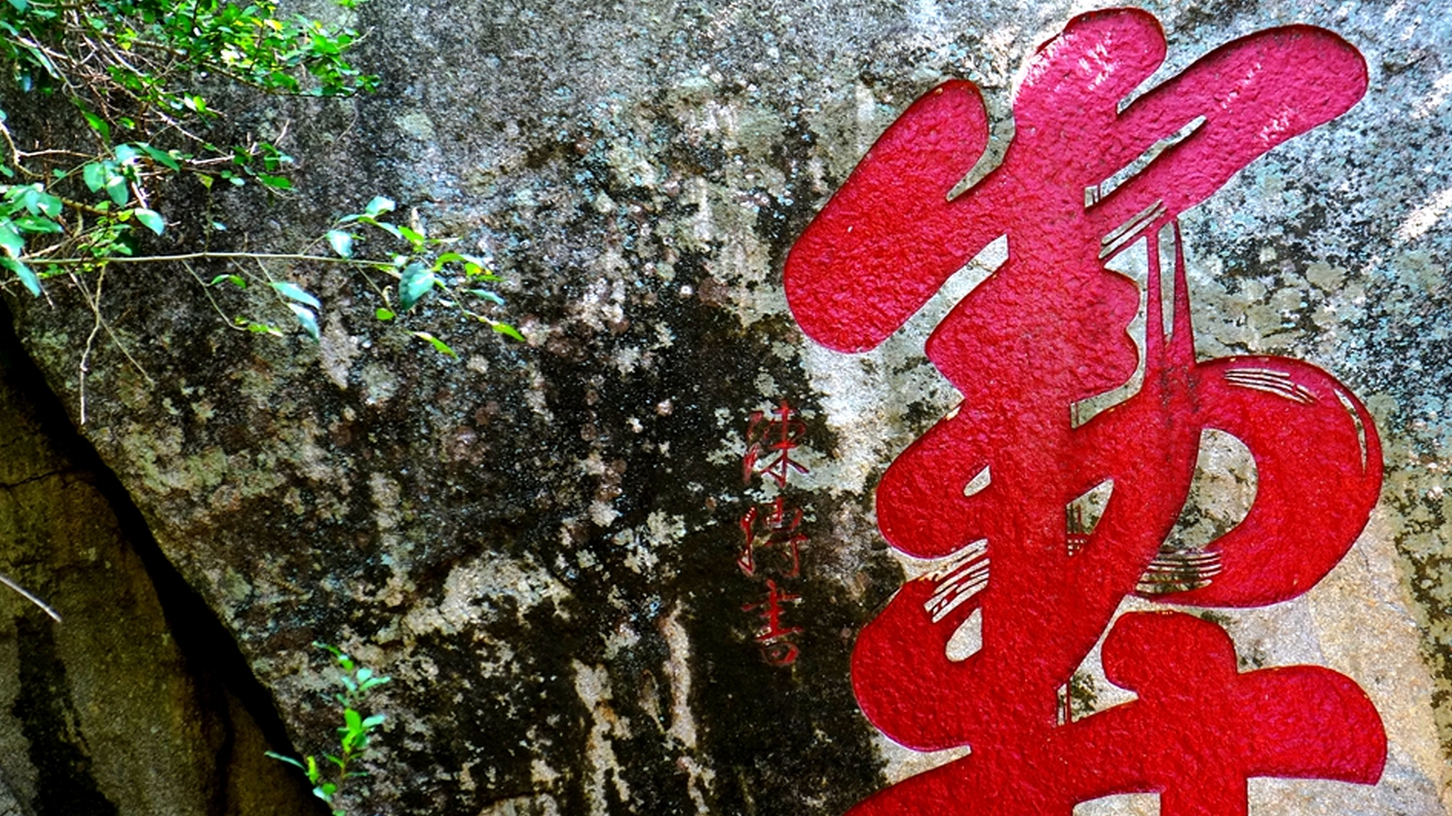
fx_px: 3734
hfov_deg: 22.0
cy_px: 525
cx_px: 829
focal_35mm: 97
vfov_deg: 12.5
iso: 400
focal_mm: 48.4
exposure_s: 1/70
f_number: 4
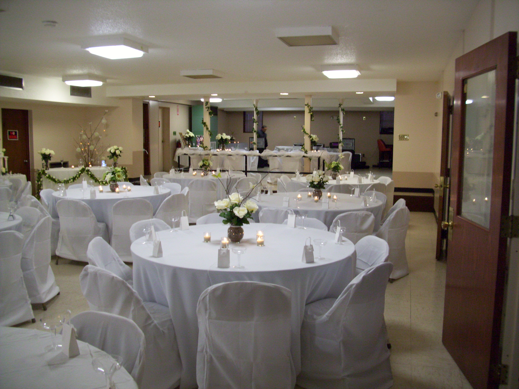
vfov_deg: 44.2
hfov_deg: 56.8
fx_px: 480
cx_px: 260
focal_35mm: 32
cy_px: 194
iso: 160
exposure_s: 1/13
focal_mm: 5.7
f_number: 2.9
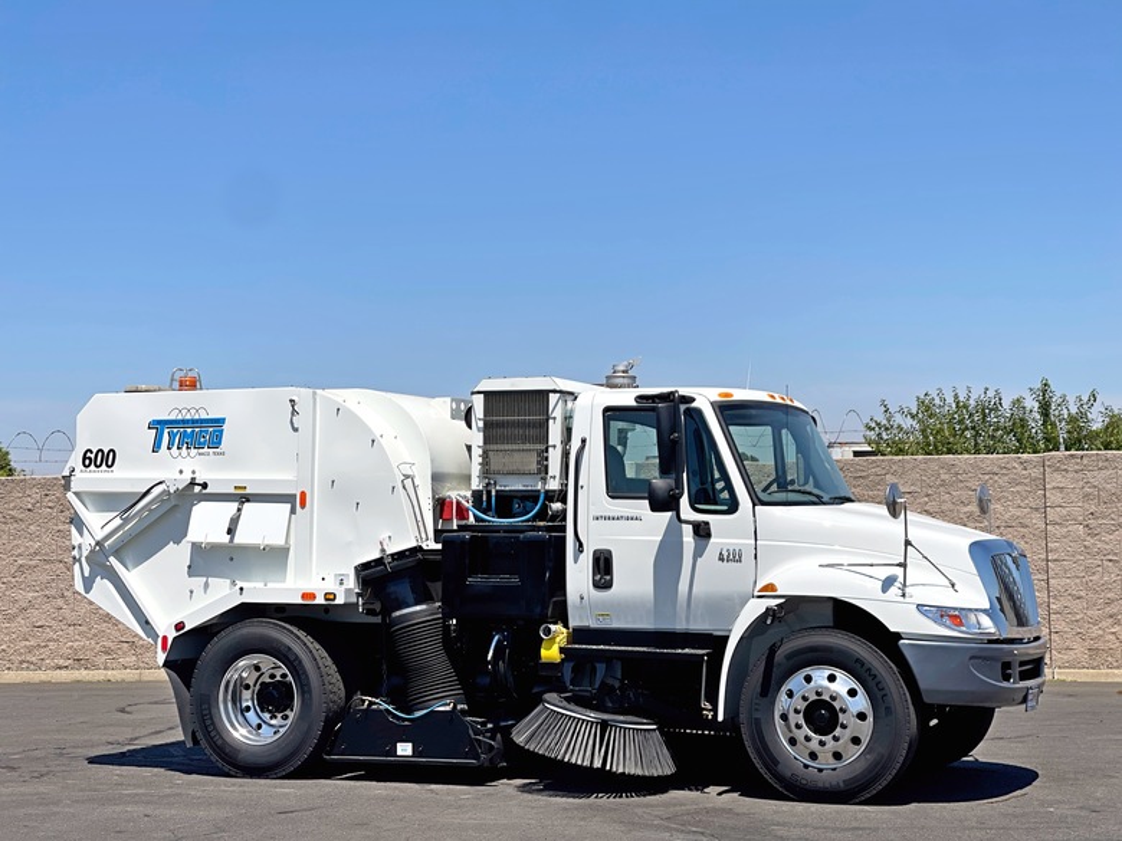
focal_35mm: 64
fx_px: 2074
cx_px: 561
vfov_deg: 22.9
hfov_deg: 30.3
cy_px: 420
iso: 32
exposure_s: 1/2801
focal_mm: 7.5
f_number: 2.2
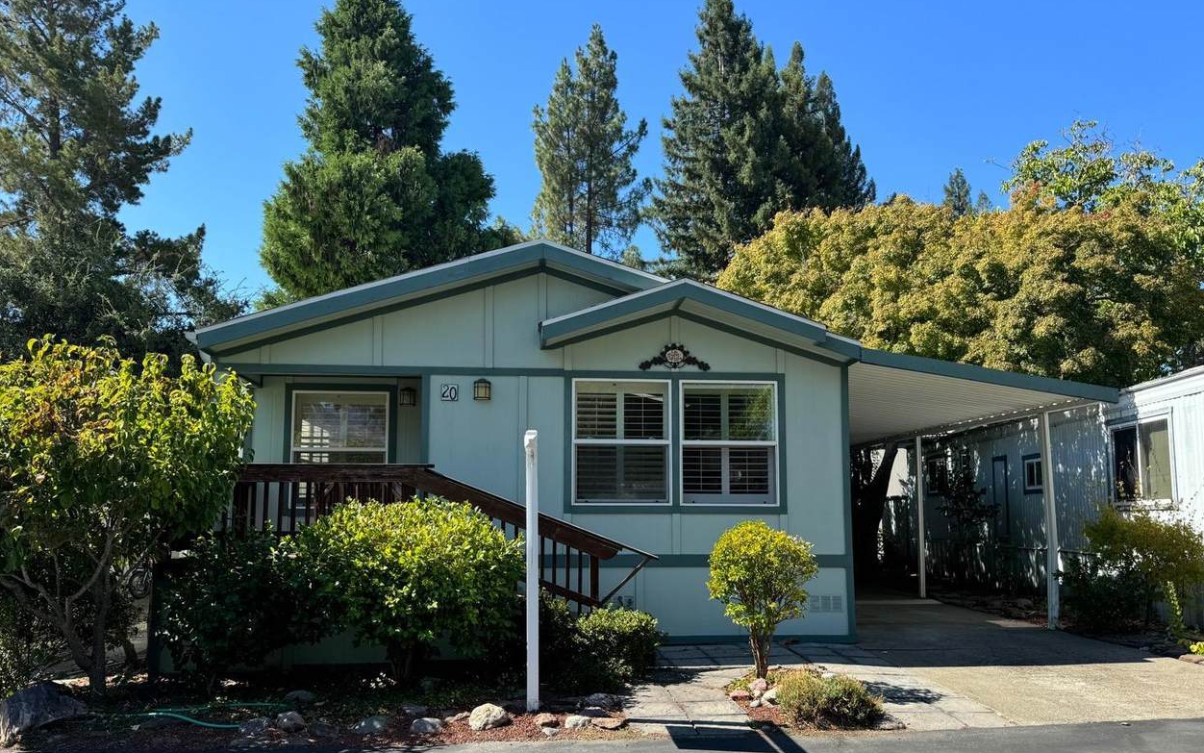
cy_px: 440
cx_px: 602
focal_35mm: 26
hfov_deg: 70.4
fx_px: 853
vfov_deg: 47.4
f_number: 1.78
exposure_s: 1/1524
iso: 80
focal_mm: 6.76
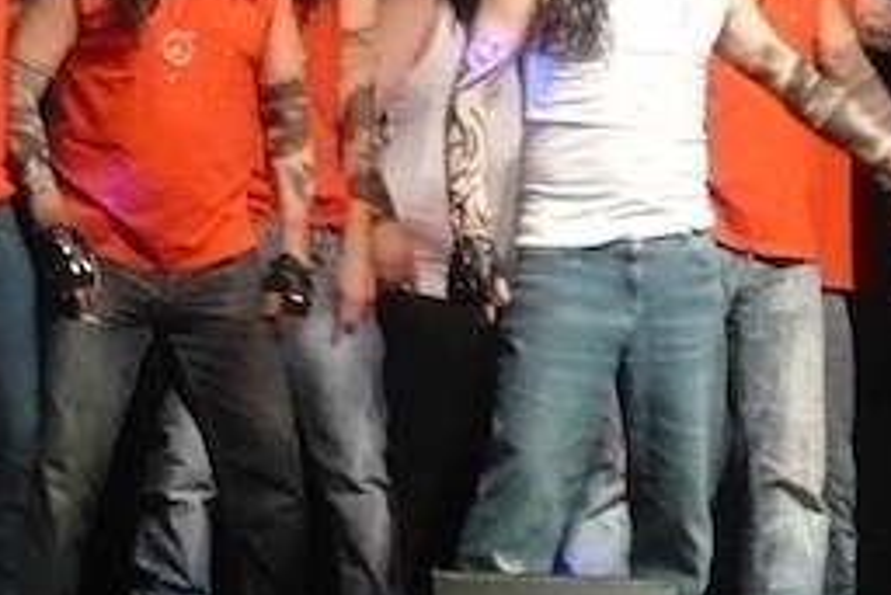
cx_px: 693
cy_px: 167
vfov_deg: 4.0
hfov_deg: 6.0
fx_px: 8444
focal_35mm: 341
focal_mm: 12.2
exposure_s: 1/30
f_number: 4.2
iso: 320
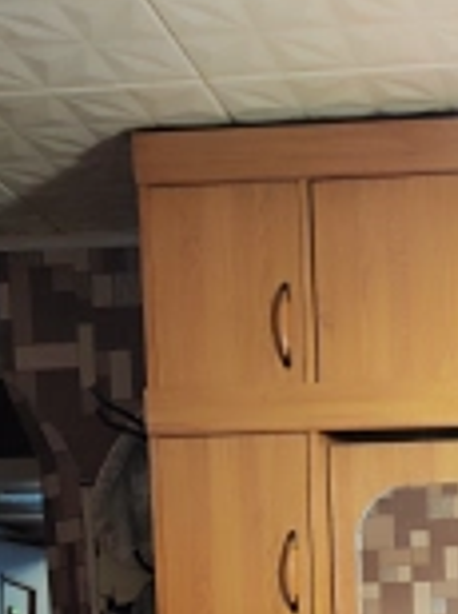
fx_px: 1291
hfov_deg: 19.1
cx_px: 528
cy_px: 845
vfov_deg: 23.0
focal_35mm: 73
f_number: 1.88
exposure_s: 1/50
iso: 252
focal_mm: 5.59
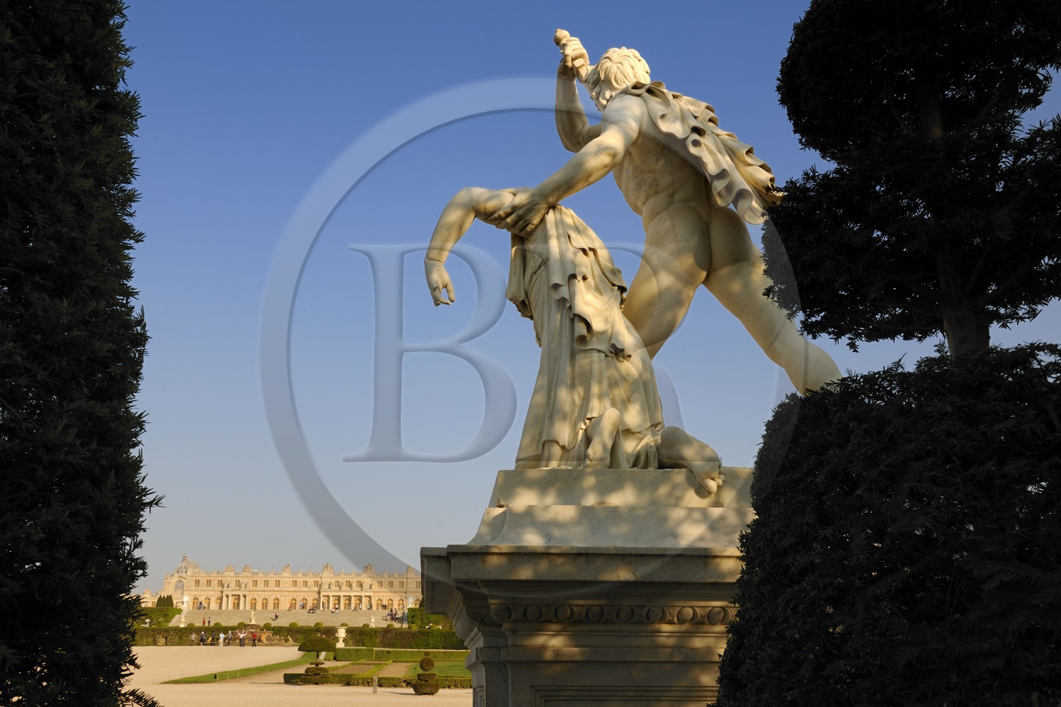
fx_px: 1031
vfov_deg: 37.8
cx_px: 530
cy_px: 354
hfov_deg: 54.4
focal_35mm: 35
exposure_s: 1/125
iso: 100
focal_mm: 35
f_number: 9
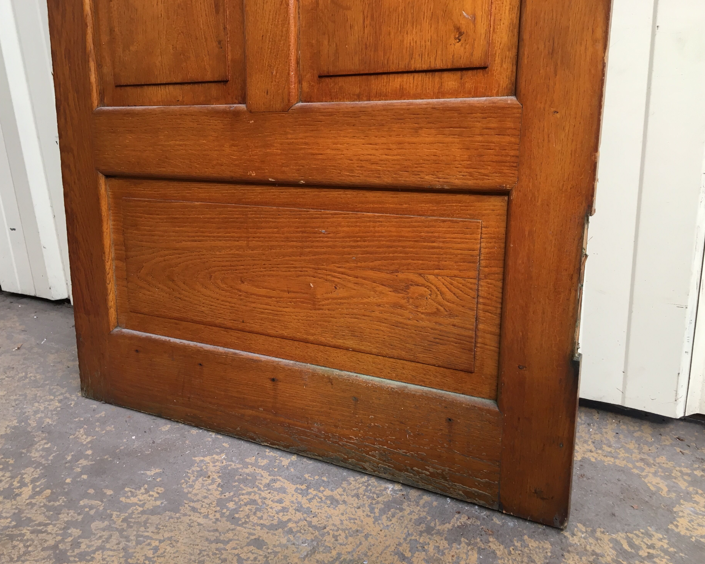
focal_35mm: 31
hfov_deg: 57.2
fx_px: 647
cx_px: 353
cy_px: 284
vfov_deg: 47.1
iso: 25
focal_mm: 4.15
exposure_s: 1/33
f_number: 2.2
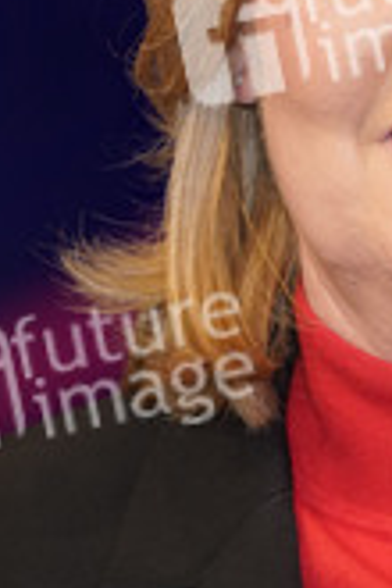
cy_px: 200
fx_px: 3054
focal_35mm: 187
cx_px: 460
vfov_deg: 11.0
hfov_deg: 7.3
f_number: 5.6
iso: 2000
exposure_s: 1/160
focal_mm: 77
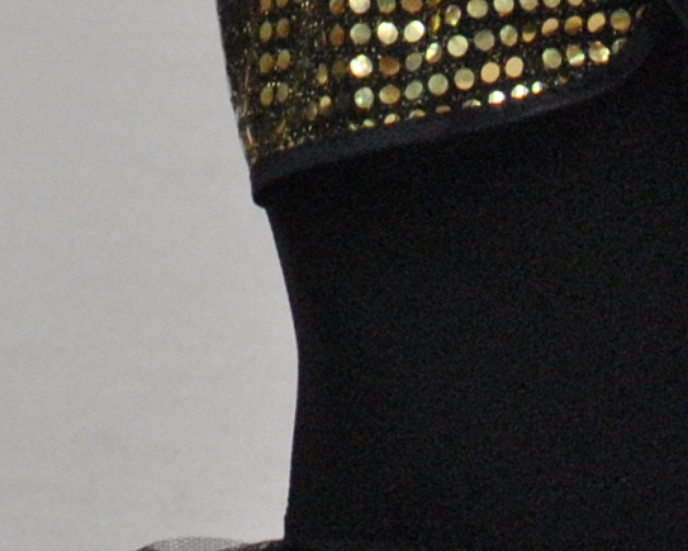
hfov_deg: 3.5
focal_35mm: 552
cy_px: -426
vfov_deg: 2.8
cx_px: -697
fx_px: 11253
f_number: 6.3
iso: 800
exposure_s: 1/160
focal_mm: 55
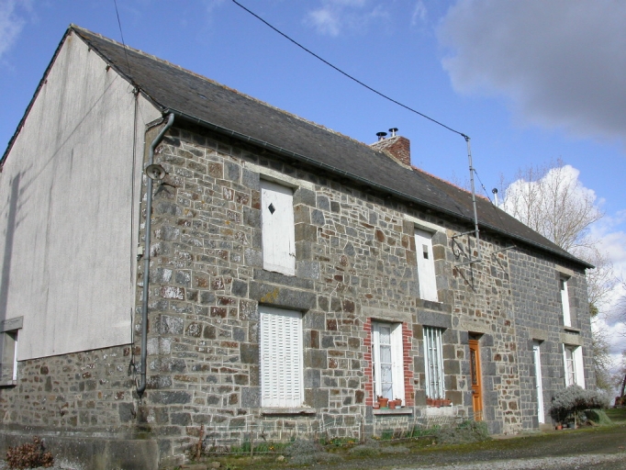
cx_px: 313
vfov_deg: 37.7
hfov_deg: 49.0
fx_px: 687
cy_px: 235
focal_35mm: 38
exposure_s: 1/330
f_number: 7.5
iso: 100
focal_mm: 7.85
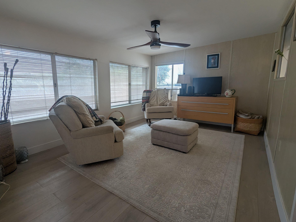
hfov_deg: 91.0
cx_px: 143
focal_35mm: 17
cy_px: 108
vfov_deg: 74.7
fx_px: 145
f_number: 2.2
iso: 57
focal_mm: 2.35
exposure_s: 1/120
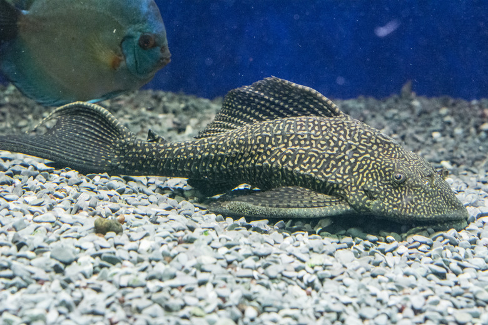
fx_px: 1220
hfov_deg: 22.6
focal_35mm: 90
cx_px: 244
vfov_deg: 15.2
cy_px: 162
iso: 6400
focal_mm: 60
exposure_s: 1/160
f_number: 7.1
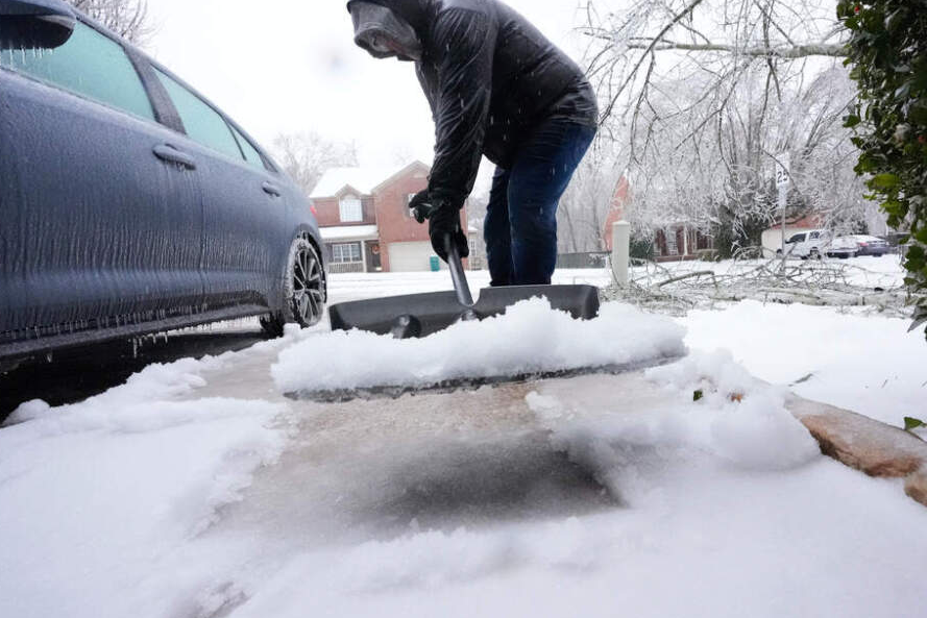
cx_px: 514
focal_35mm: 18
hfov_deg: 89.7
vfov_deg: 67.3
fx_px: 464
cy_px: 286
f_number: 9
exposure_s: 1/640
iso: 12800
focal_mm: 16
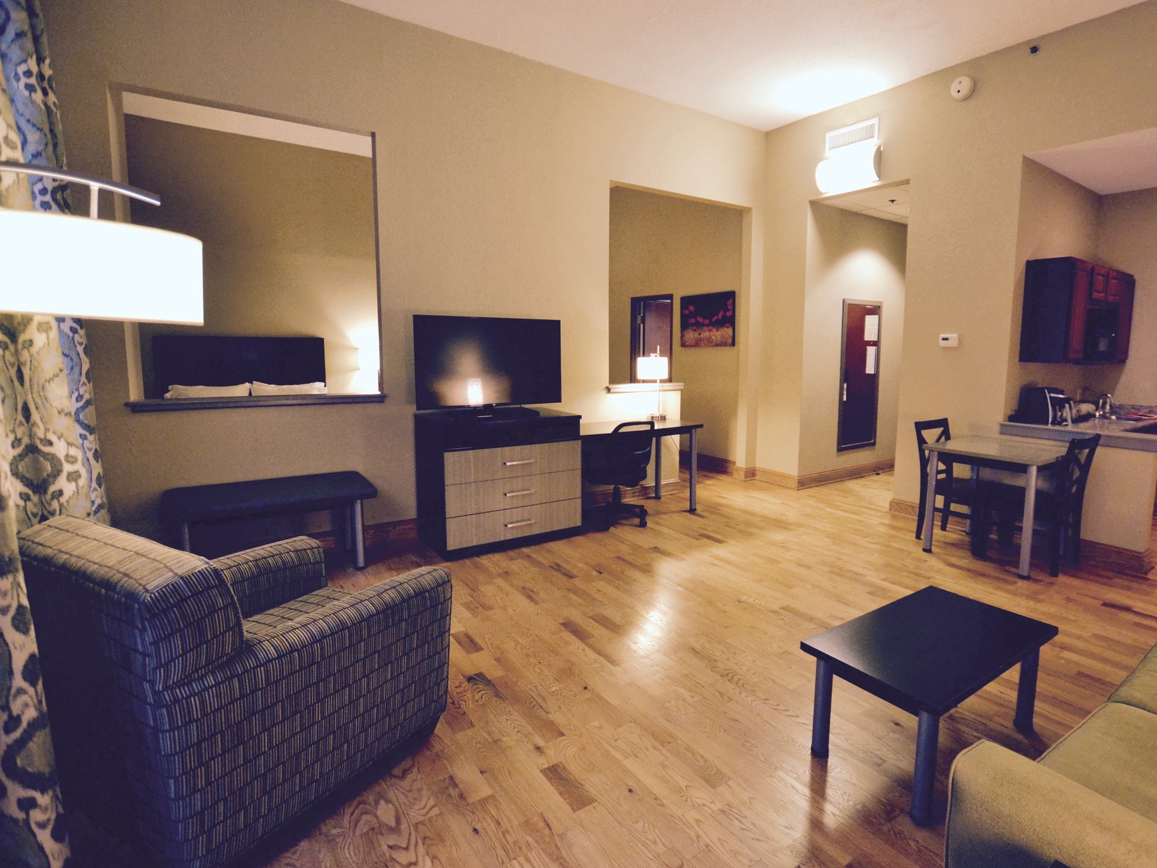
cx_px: 657
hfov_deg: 90.5
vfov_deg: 74.7
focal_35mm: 17
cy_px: 421
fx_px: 568
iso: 1600
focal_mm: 10
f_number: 3.5
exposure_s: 1/60
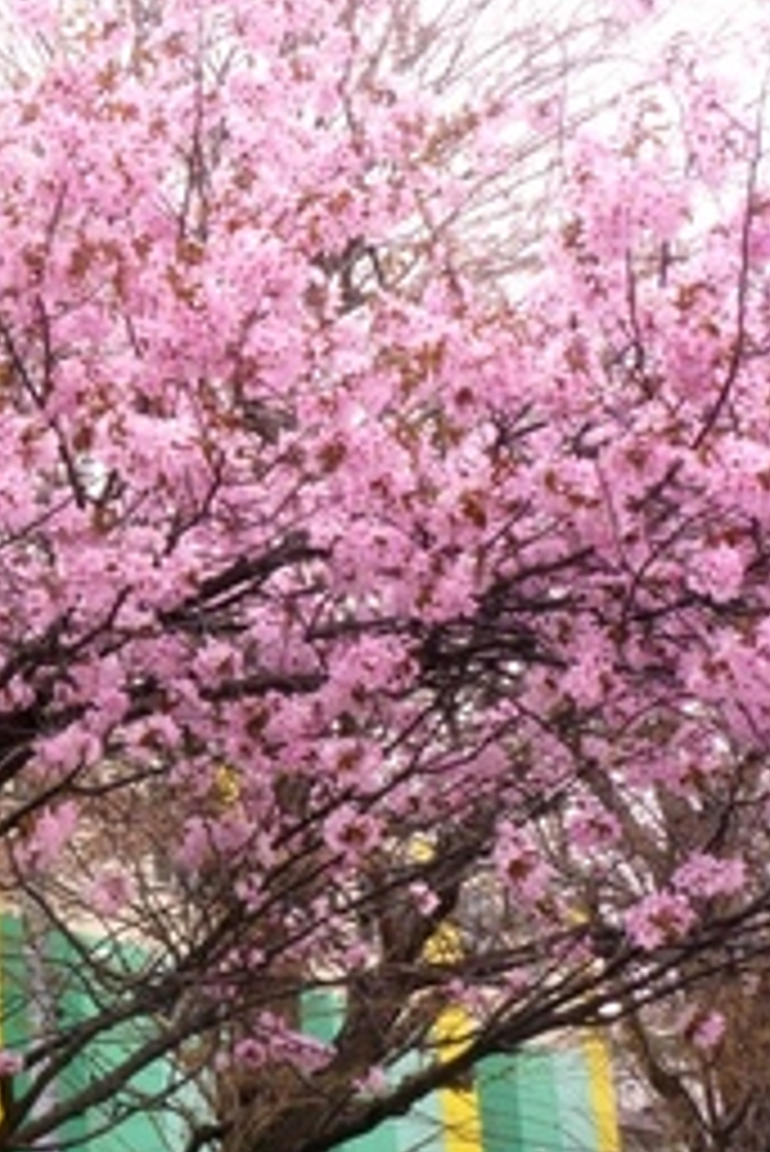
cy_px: 596
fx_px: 1858
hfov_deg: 22.8
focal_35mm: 58
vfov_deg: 34.5
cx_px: 81
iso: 500
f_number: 8
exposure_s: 1/60
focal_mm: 22
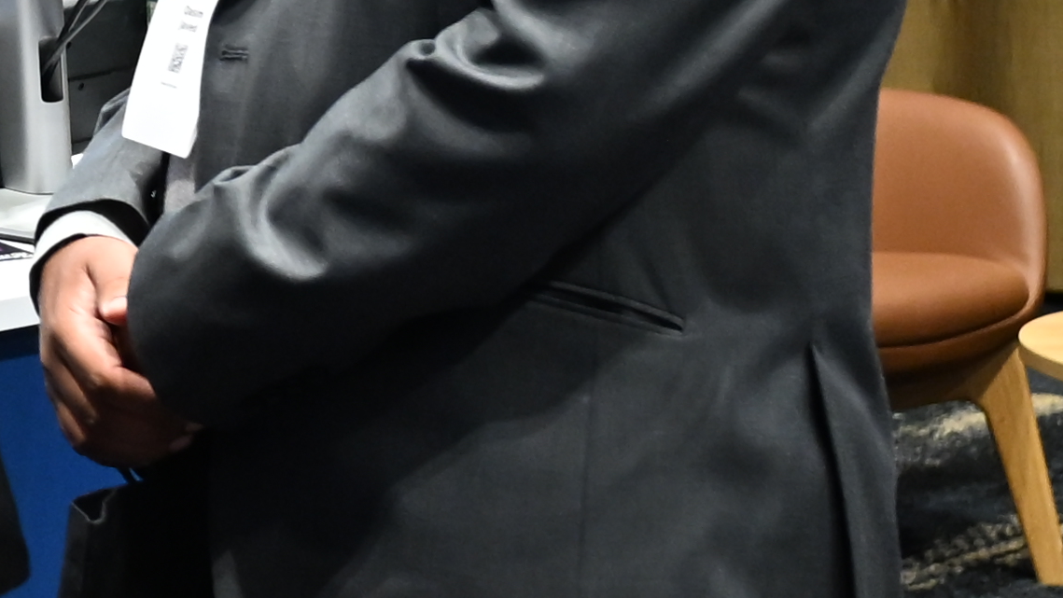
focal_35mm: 178
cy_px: -336
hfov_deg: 10.7
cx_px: -1318
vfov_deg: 6.7
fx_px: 5018
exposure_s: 1/100
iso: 2000
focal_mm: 32
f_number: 3.5
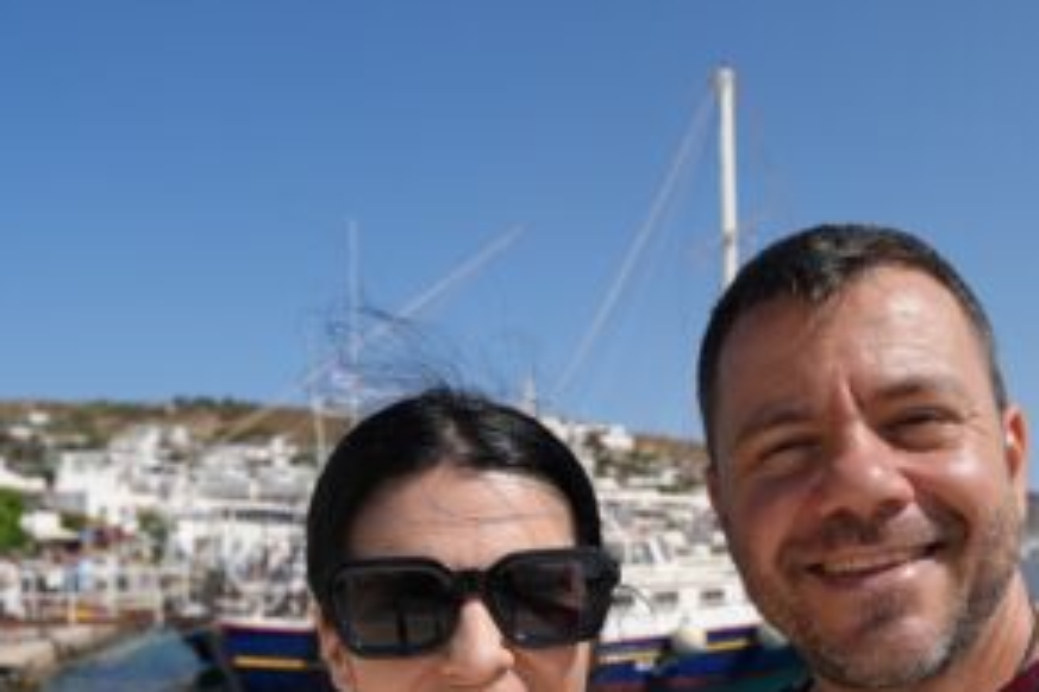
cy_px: 649
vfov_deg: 36.9
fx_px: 952
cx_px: 636
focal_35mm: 33
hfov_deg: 56.7
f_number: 4
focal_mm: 16
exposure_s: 1/160
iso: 80
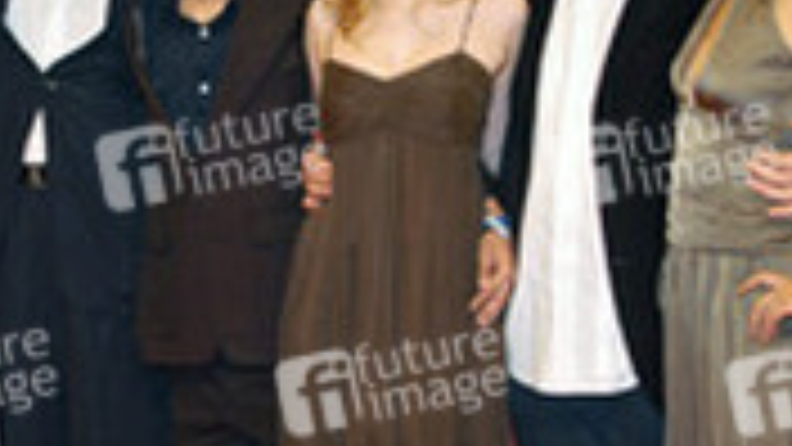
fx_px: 2709
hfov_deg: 16.6
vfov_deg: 9.4
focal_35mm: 129
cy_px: 270
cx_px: 272
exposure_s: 1/100
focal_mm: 32
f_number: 5.6
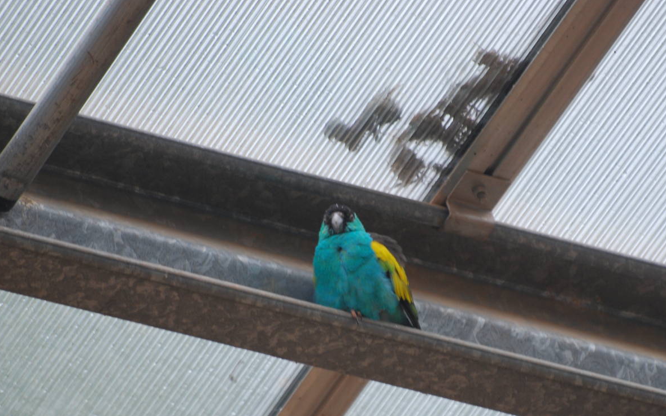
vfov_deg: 2.1
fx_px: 11308
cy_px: 283
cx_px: 365
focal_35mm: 623
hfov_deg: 3.4
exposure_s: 1/125
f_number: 5.6
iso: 320
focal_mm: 300
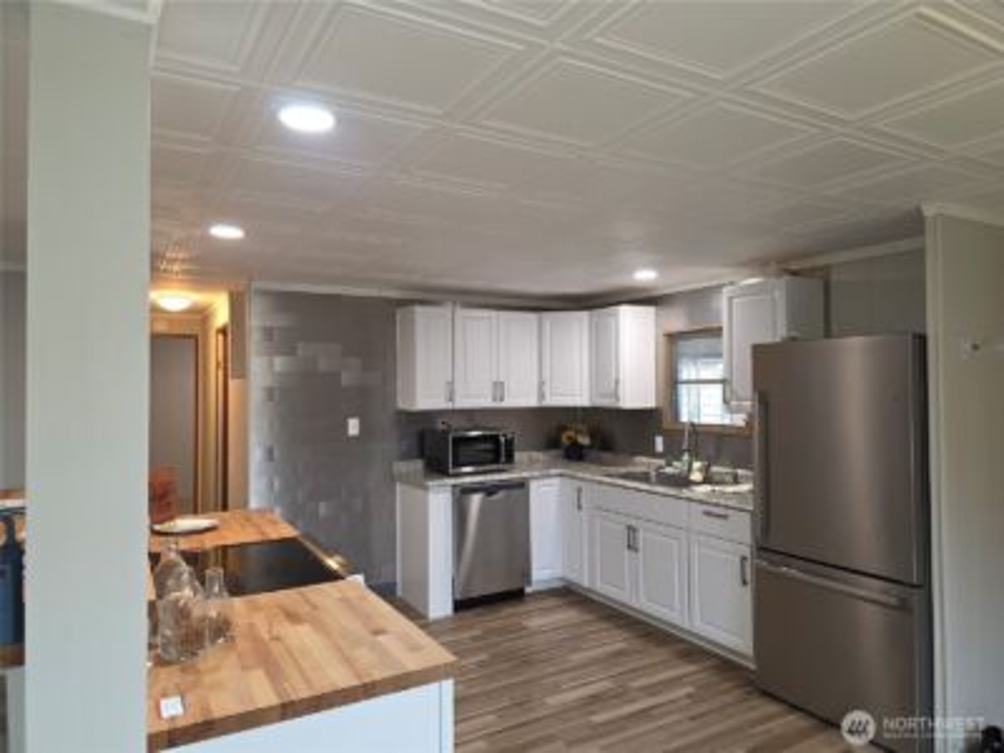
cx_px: 502
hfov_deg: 73.9
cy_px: 376
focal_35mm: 23
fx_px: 667
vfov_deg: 58.9
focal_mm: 6.3
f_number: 1.7
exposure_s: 1/40
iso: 100
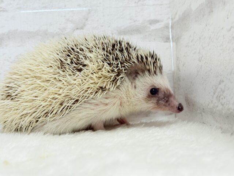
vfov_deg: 28.0
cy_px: 88
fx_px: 352
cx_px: 117
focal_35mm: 52
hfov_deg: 36.8
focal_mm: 5.96
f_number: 1.6
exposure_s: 1/100
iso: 100
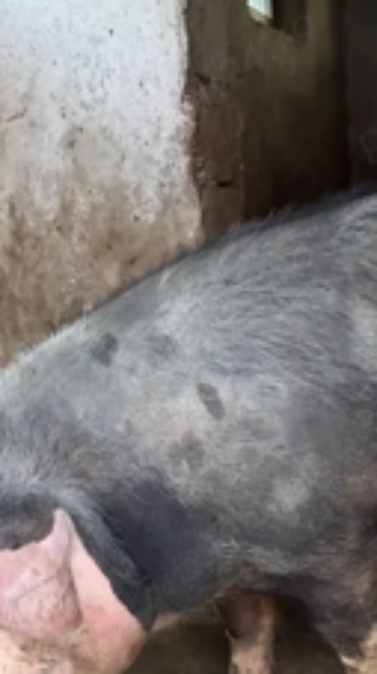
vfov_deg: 39.0
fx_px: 892
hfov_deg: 23.6
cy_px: 582
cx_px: 279
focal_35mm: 50
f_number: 1.6
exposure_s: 1/30
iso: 800
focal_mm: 5.96
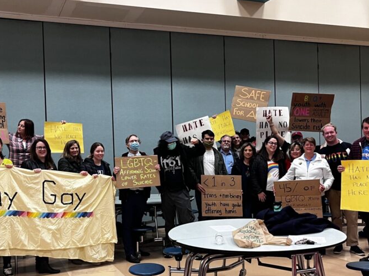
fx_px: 426
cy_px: 155
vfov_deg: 35.9
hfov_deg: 46.8
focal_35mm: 40
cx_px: 172
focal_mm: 5.1
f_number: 1.6
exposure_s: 1/60
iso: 200
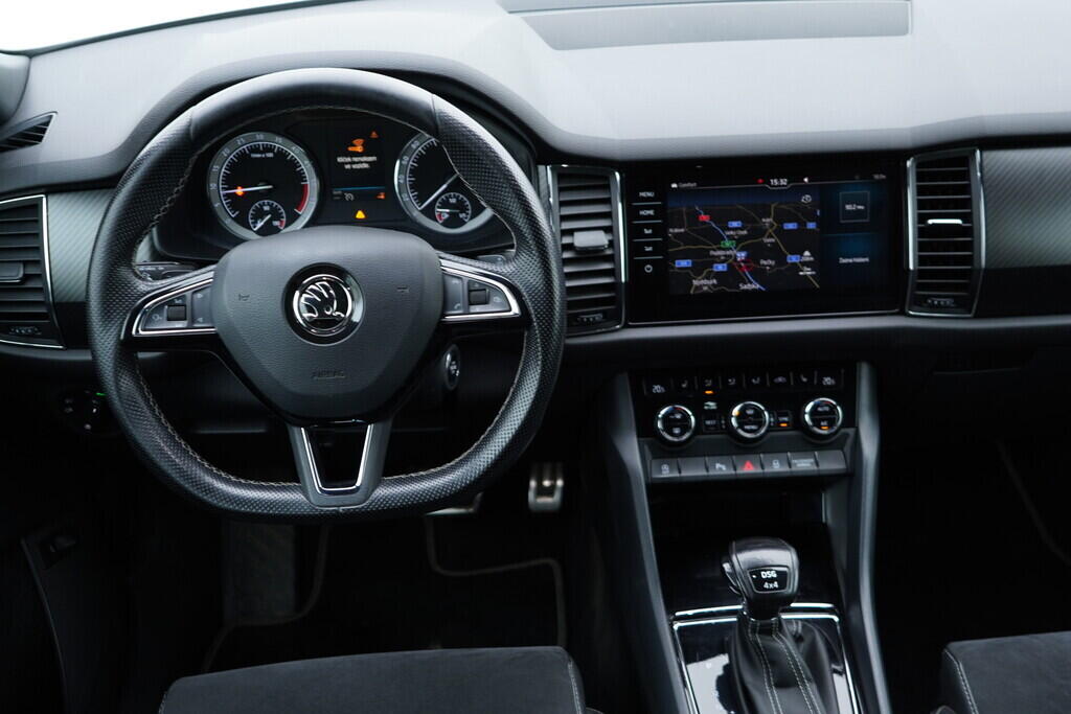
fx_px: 1071
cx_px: 536
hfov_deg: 53.1
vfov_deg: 36.9
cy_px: 357
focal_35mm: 36
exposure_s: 1/40
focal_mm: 24
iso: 320
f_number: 2.8
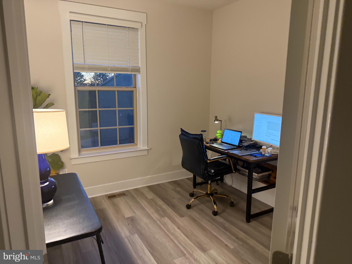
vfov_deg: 56.8
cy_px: 132
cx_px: 176
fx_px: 244
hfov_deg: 71.6
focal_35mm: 24
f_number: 1.78
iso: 320
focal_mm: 6.76
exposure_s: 1/60
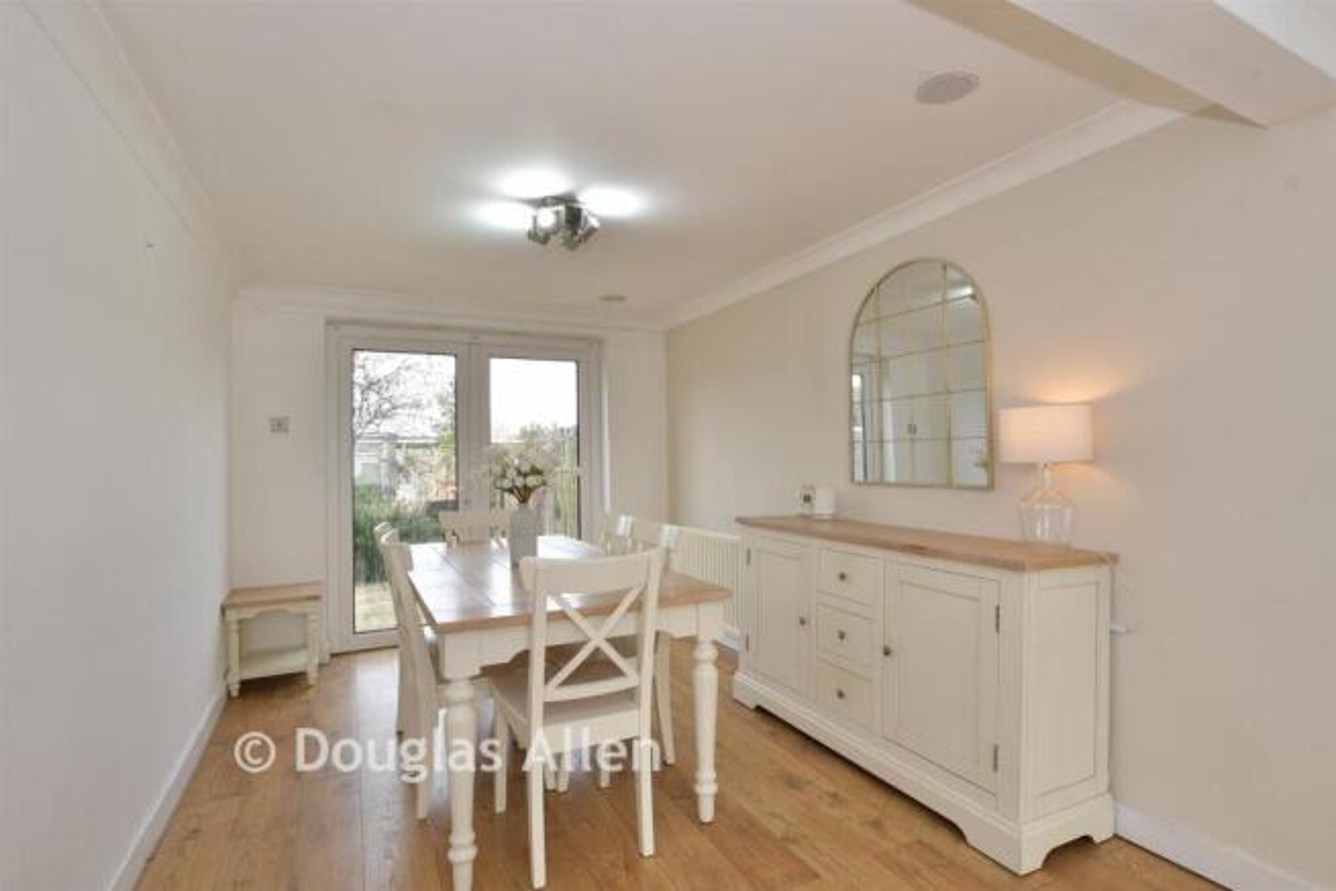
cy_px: 446
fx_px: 631
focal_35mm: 17
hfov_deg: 93.3
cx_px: 668
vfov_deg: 70.5
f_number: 8
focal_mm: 11.5
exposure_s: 1/15
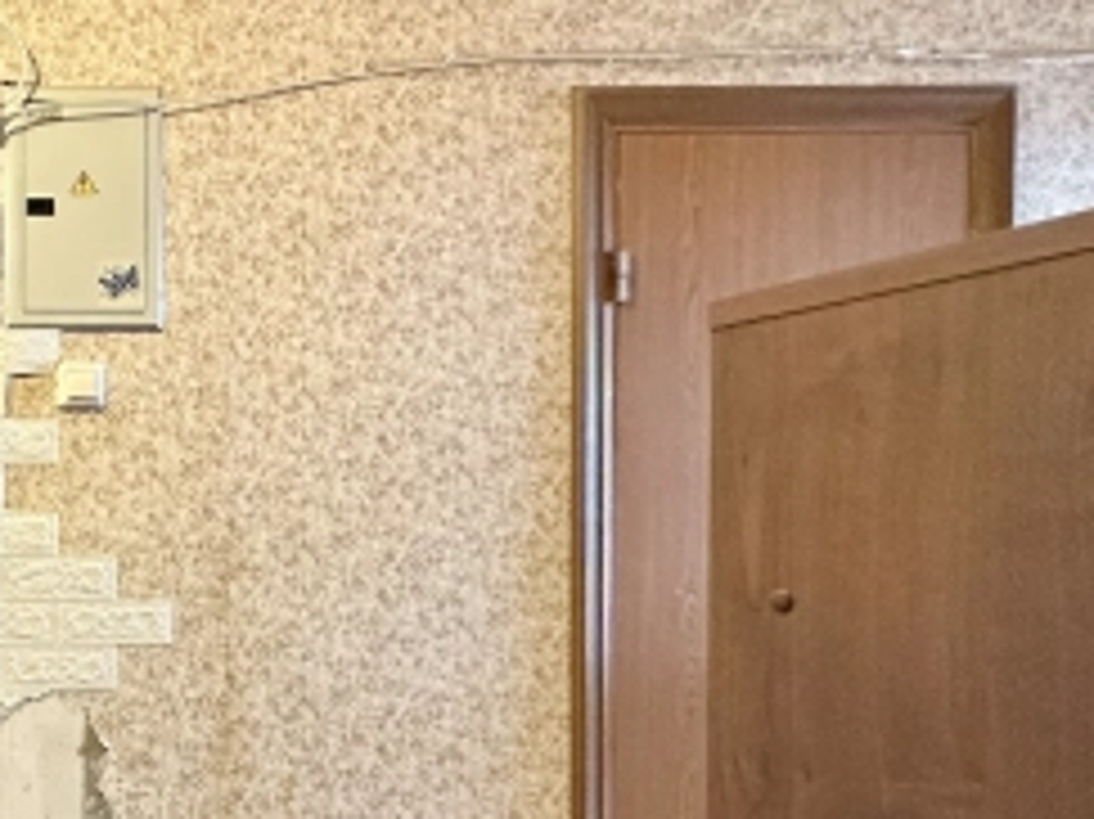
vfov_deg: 39.2
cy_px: 540
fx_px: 1137
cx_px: -239
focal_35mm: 36
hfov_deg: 37.7
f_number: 2.2
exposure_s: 1/50
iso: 640
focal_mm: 2.22
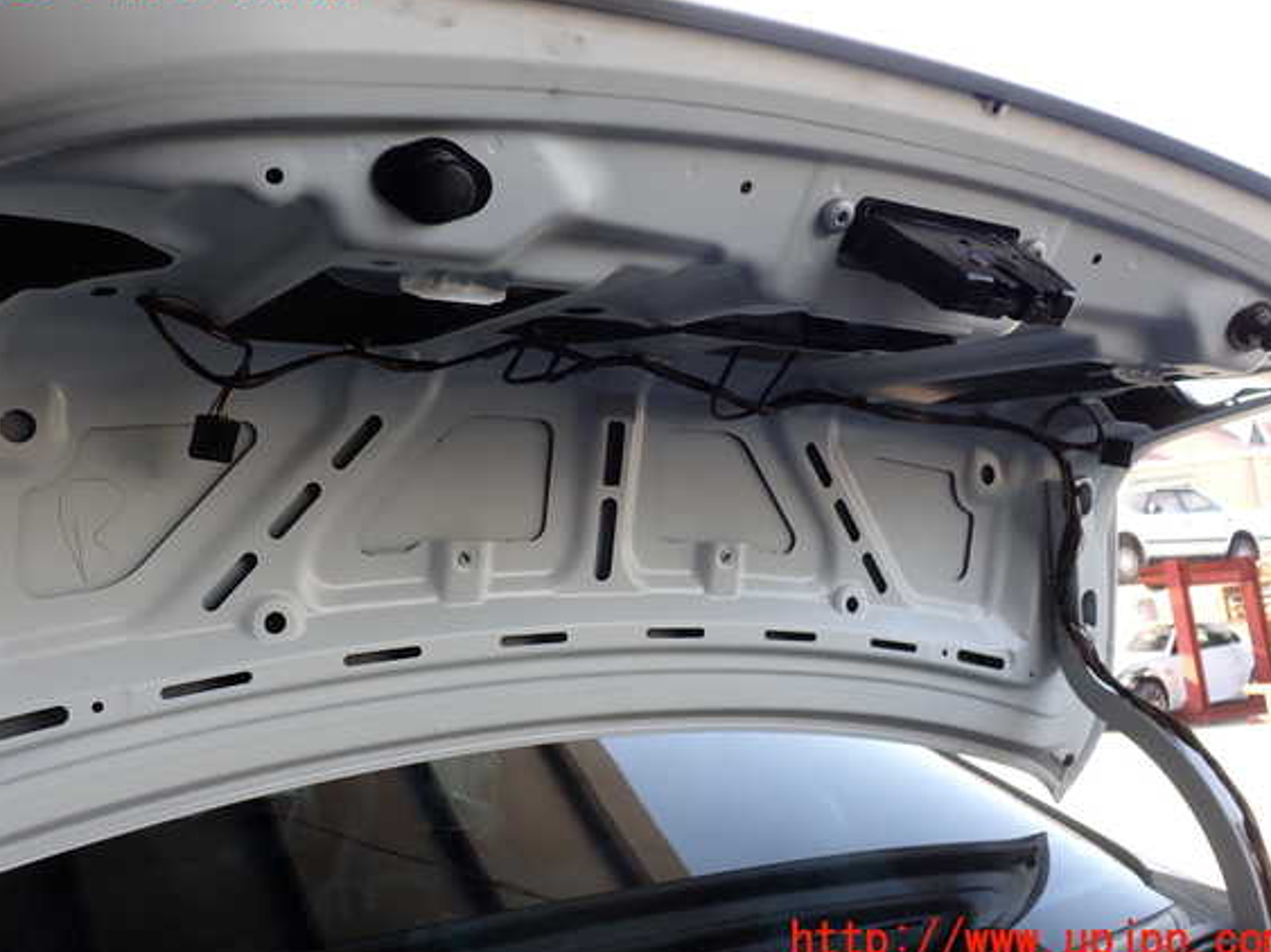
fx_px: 1175
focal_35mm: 32
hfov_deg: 56.8
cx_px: 623
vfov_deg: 44.1
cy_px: 462
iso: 100
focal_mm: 5.4
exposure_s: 1/100
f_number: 3.2
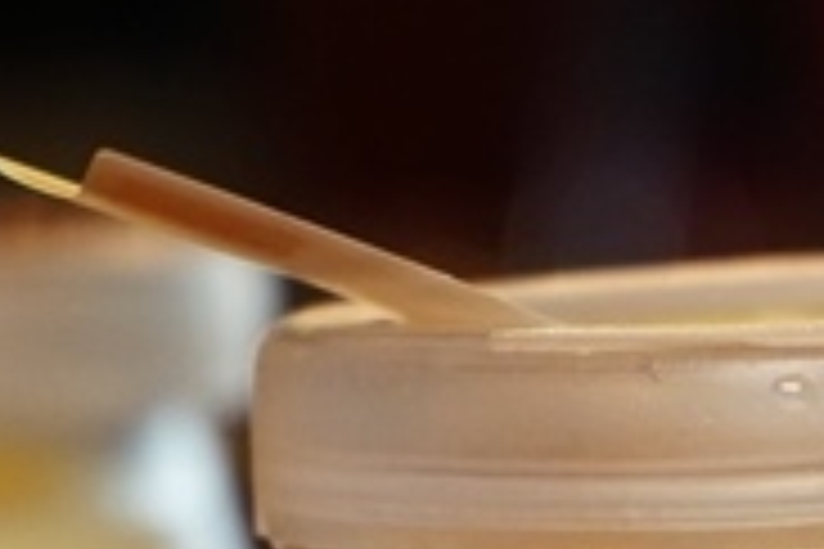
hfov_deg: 7.1
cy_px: 902
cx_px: 770
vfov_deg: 4.7
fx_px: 6591
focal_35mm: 288
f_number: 5.6
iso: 2000
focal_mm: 66
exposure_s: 1/80
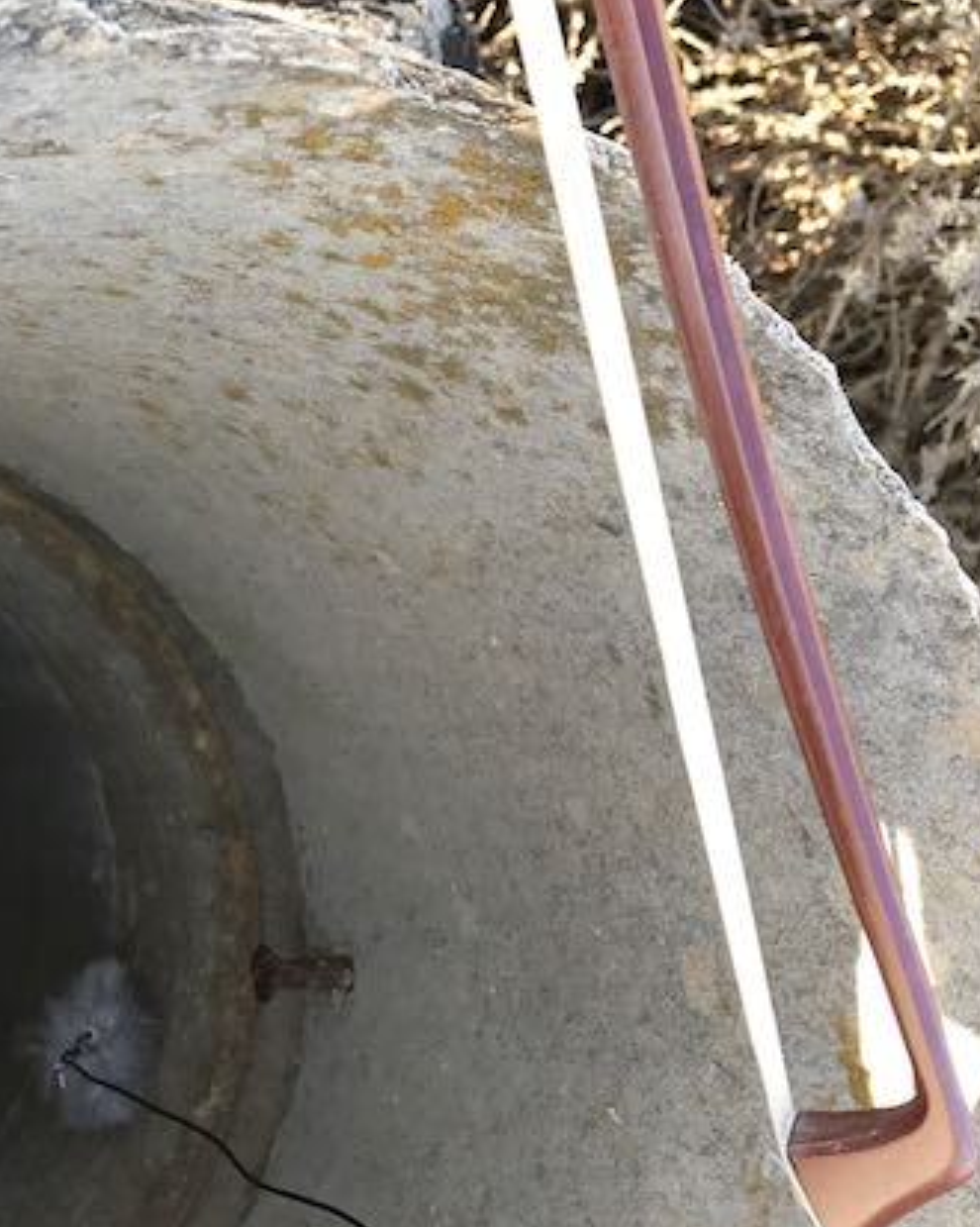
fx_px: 1923
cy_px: 624
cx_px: 116
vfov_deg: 35.4
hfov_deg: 27.6
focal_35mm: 53
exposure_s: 1/107
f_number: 1.8
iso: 20
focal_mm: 3.99
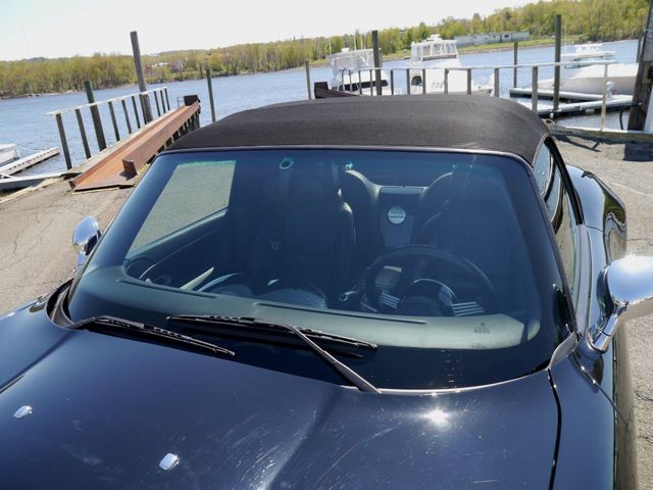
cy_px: 245
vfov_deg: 49.7
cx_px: 326
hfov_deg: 63.4
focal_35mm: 28
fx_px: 528
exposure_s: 1/250
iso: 160
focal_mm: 14
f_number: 5.6
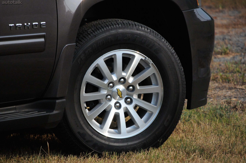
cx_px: 123
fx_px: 1382
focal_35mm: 202
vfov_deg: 6.8
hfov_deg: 10.2
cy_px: 82
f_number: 5.6
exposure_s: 1/8000
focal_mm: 135
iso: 2000
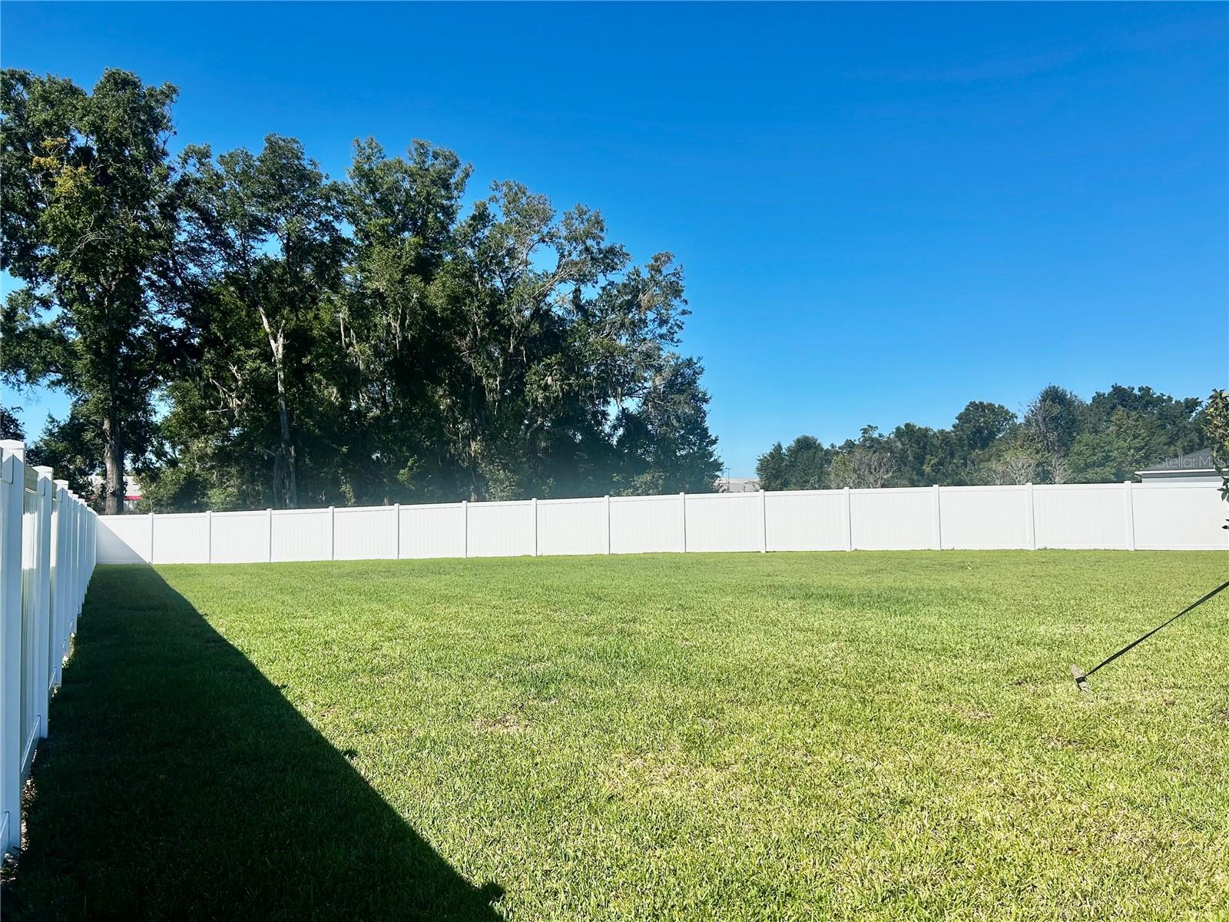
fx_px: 923
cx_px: 614
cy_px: 461
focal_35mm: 26
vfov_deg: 53.1
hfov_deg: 67.3
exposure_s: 1/4831
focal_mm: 5.7
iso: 50
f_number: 1.5
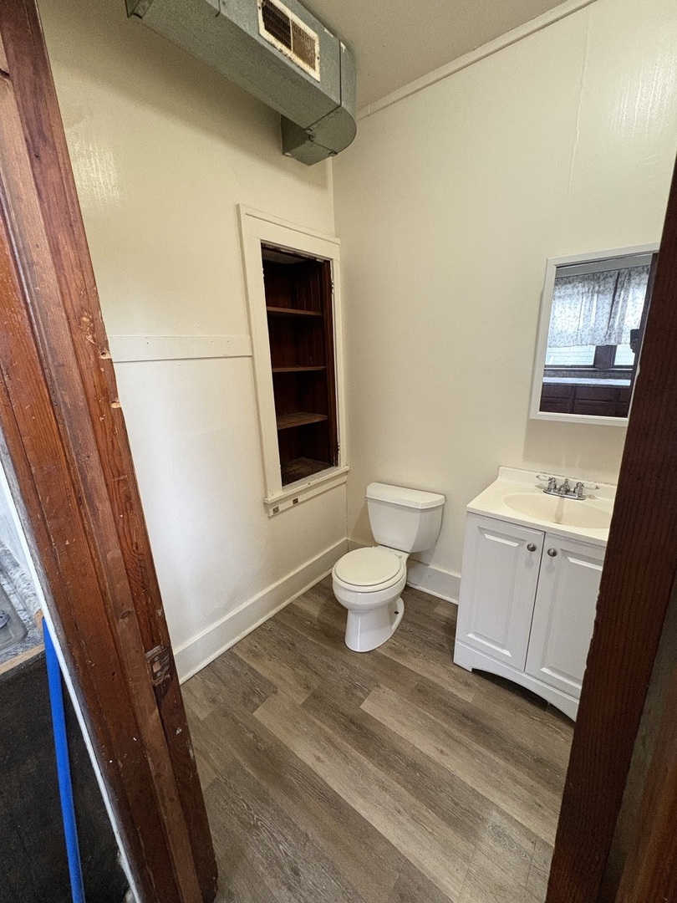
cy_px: 452
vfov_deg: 102.1
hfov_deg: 85.7
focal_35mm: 14
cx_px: 338
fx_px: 365
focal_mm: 2.22
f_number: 2.2
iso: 500
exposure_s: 1/60
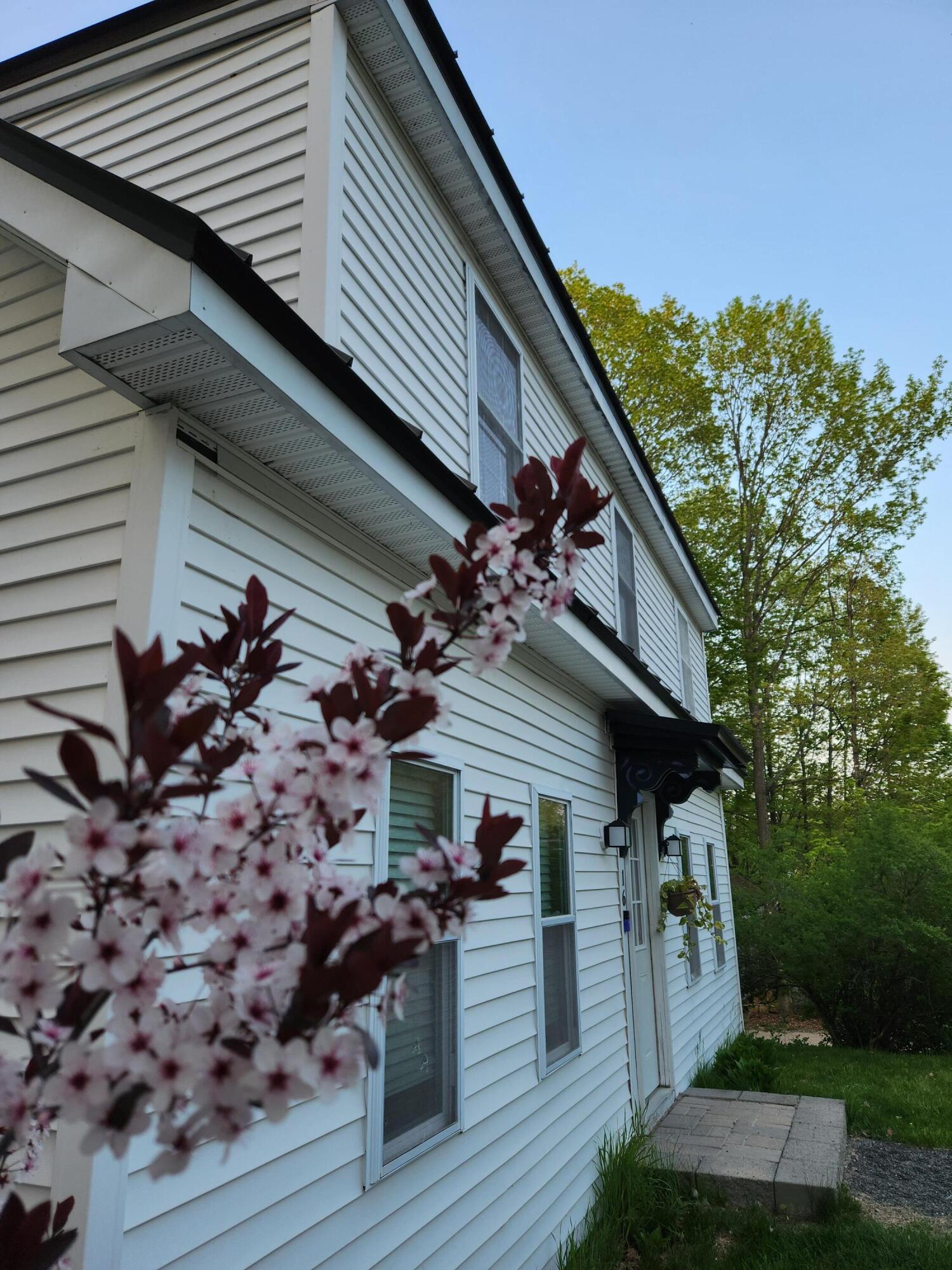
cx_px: 476
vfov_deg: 73.9
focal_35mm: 23
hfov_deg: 58.9
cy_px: 635
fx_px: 843
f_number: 1.8
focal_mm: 5.4
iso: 50
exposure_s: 1/180
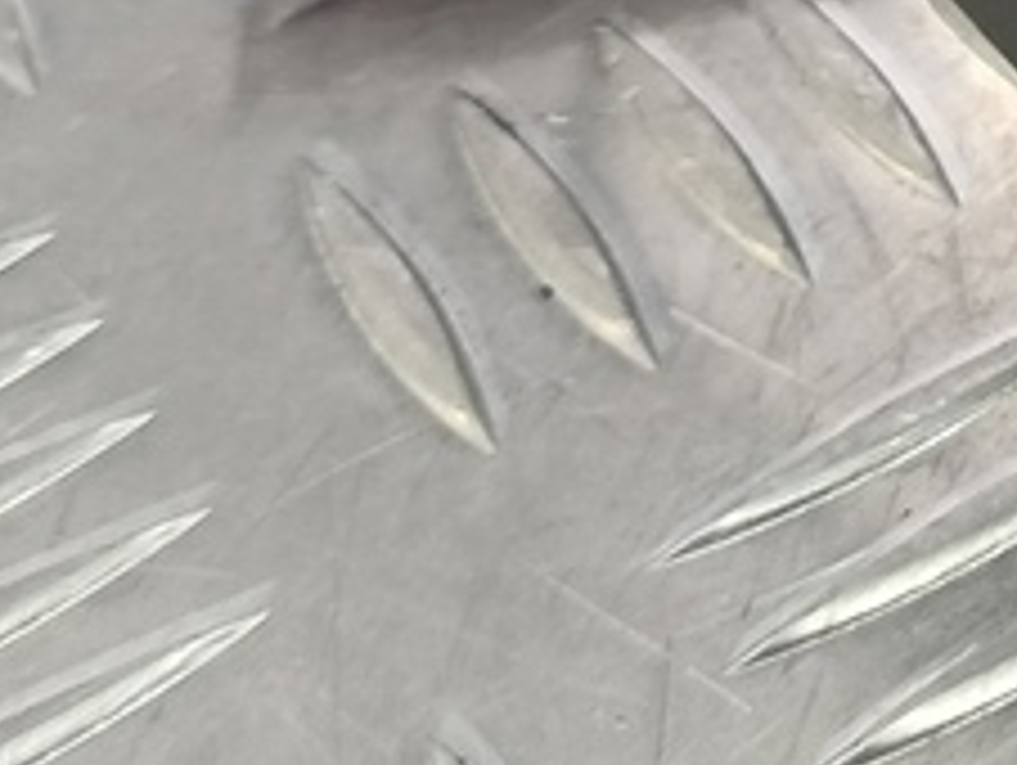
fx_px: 3059
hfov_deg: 15.2
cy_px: -554
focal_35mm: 104
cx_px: 2052
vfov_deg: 13.1
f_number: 1.6
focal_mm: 4.11
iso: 140
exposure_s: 1/50
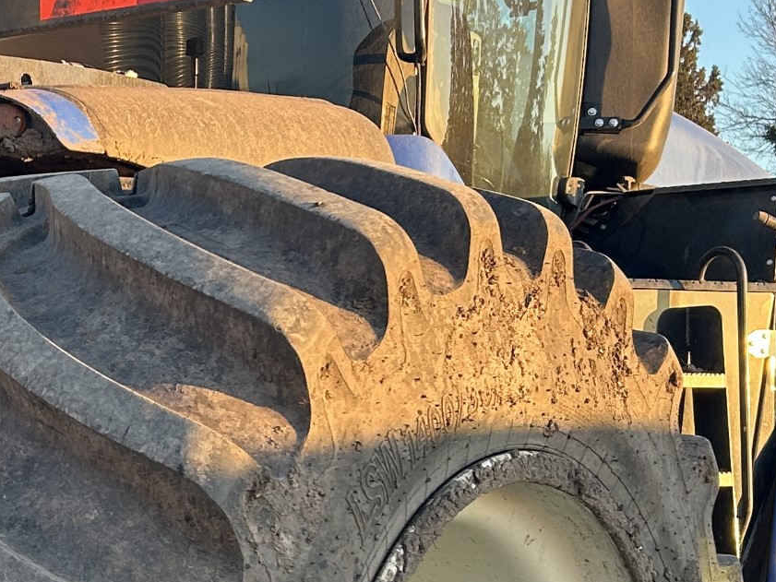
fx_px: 1995
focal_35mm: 89
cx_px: 28
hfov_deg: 21.4
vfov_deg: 16.5
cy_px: 404
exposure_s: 1/394
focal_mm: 5.7
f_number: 1.5
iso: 50
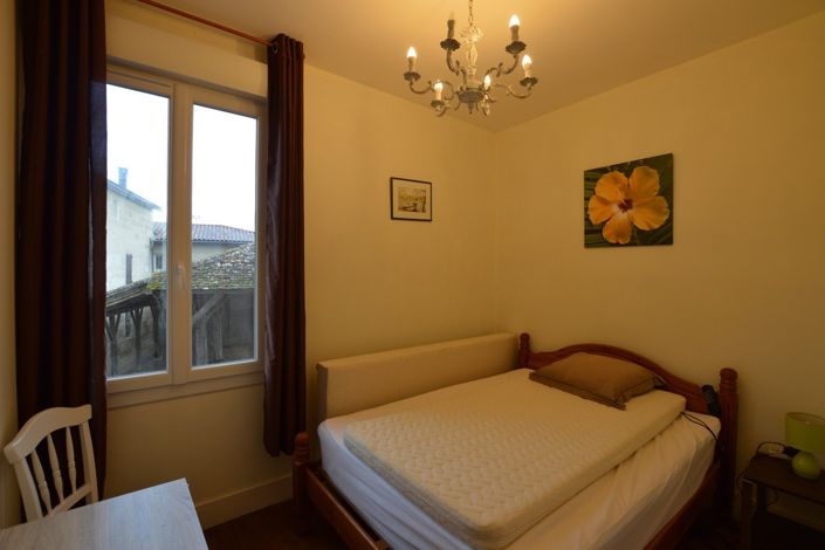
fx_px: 344
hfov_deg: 100.4
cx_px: 412
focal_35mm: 15
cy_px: 275
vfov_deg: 77.3
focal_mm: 10
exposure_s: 1/80
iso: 400
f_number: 4.5
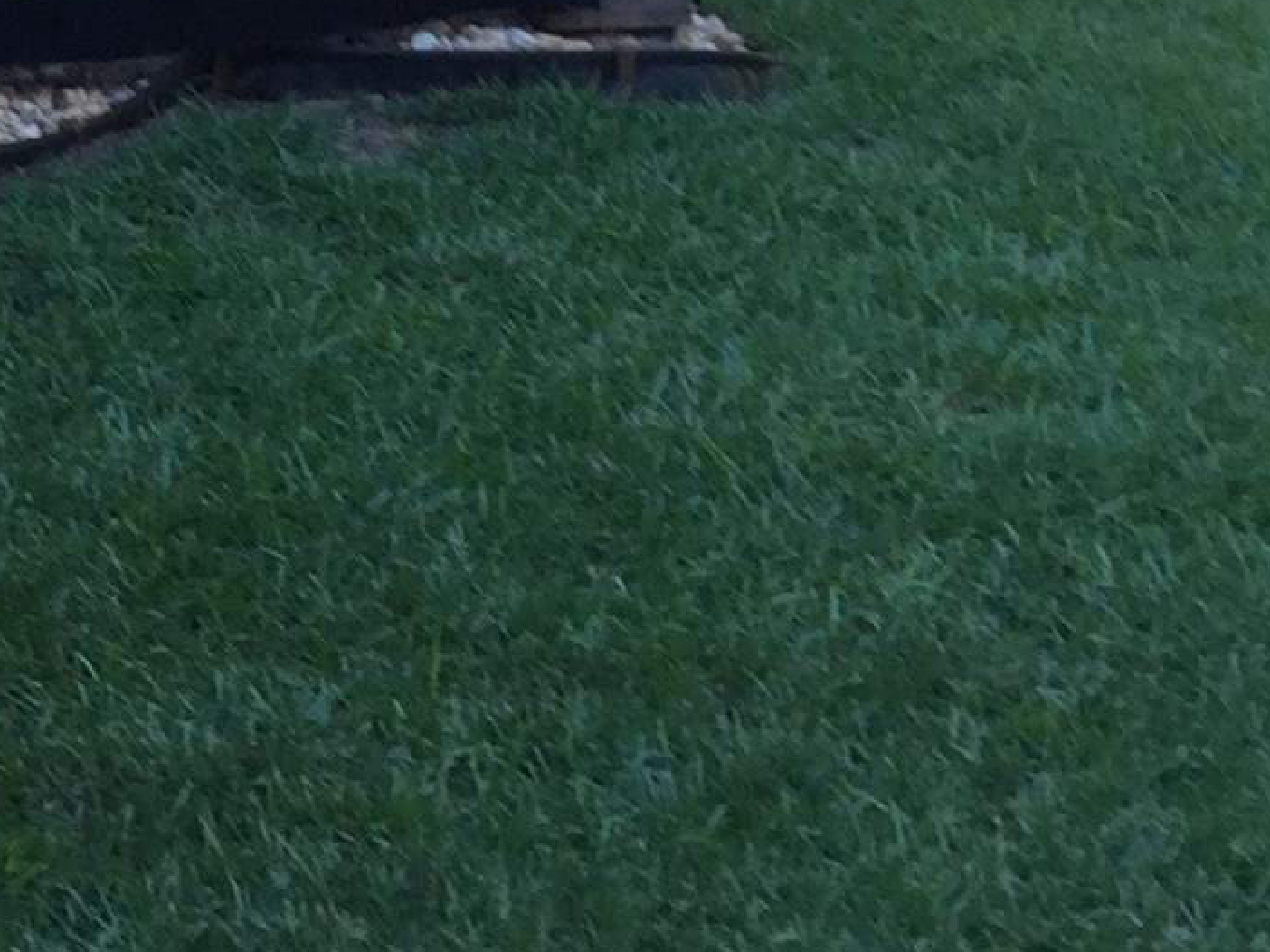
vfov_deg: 11.3
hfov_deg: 15.2
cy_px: -595
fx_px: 4548
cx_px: -378
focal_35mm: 124
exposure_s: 1/120
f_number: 2.2
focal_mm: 4.15
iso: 32
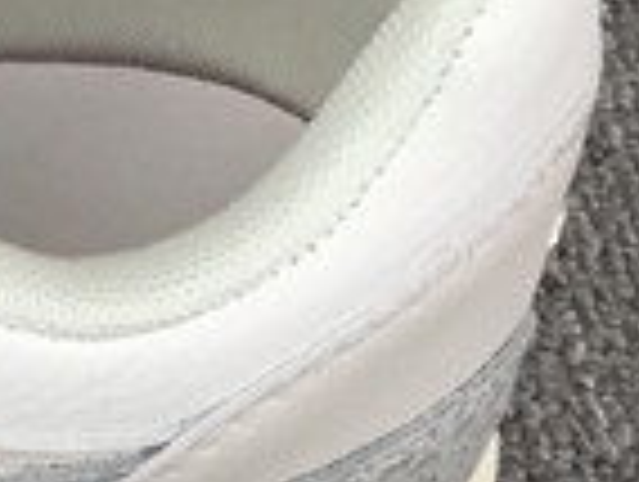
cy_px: 61
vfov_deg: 7.6
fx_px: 3624
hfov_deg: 9.1
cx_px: -846
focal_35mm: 196
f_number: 2.4
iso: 32
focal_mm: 3.3
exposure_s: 1/100
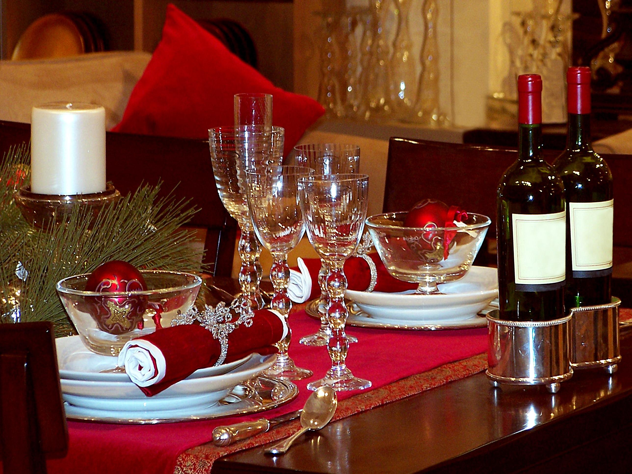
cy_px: 237
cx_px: 316
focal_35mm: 139
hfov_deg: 14.2
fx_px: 2538
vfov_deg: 10.7
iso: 140
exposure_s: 1/30
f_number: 3.2
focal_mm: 23.1
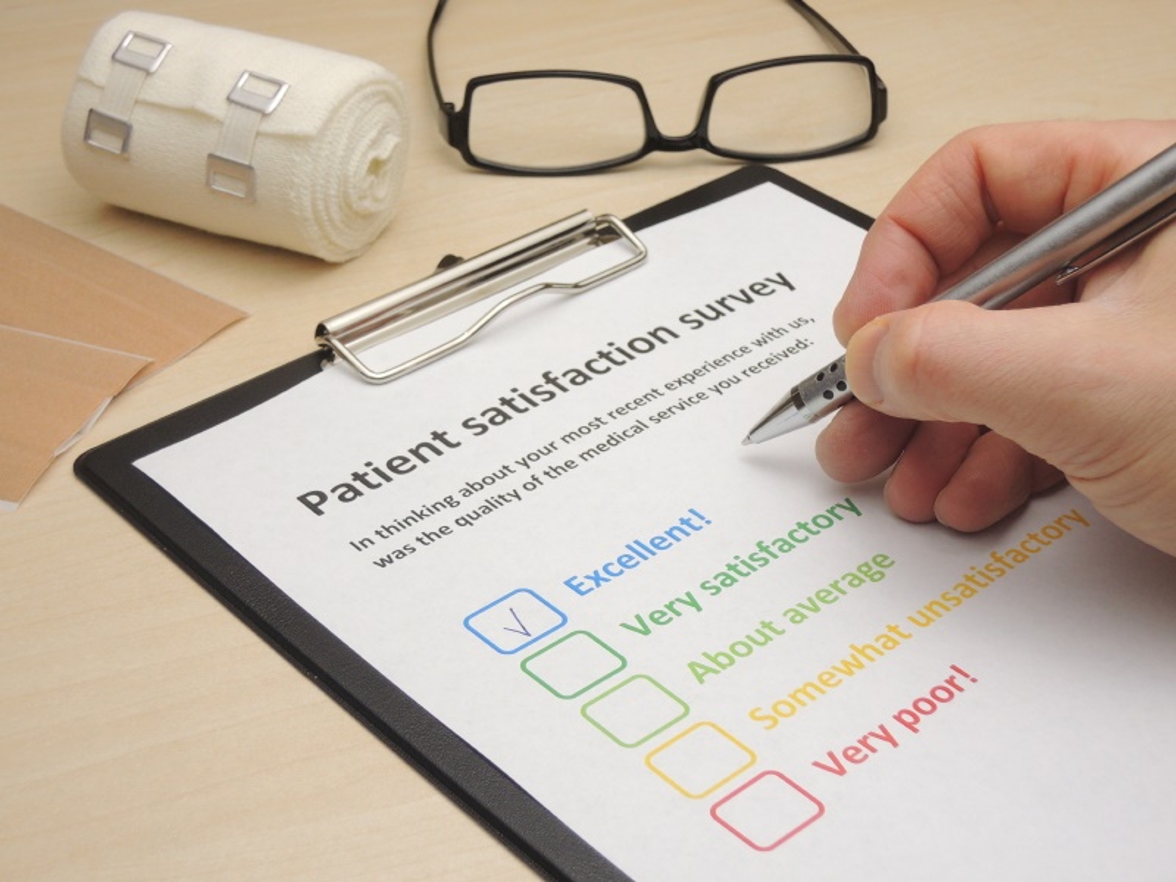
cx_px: 588
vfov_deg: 23.7
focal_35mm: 62
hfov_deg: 31.2
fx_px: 2106
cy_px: 441
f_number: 3.7
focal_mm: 11.1
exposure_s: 1/50
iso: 250
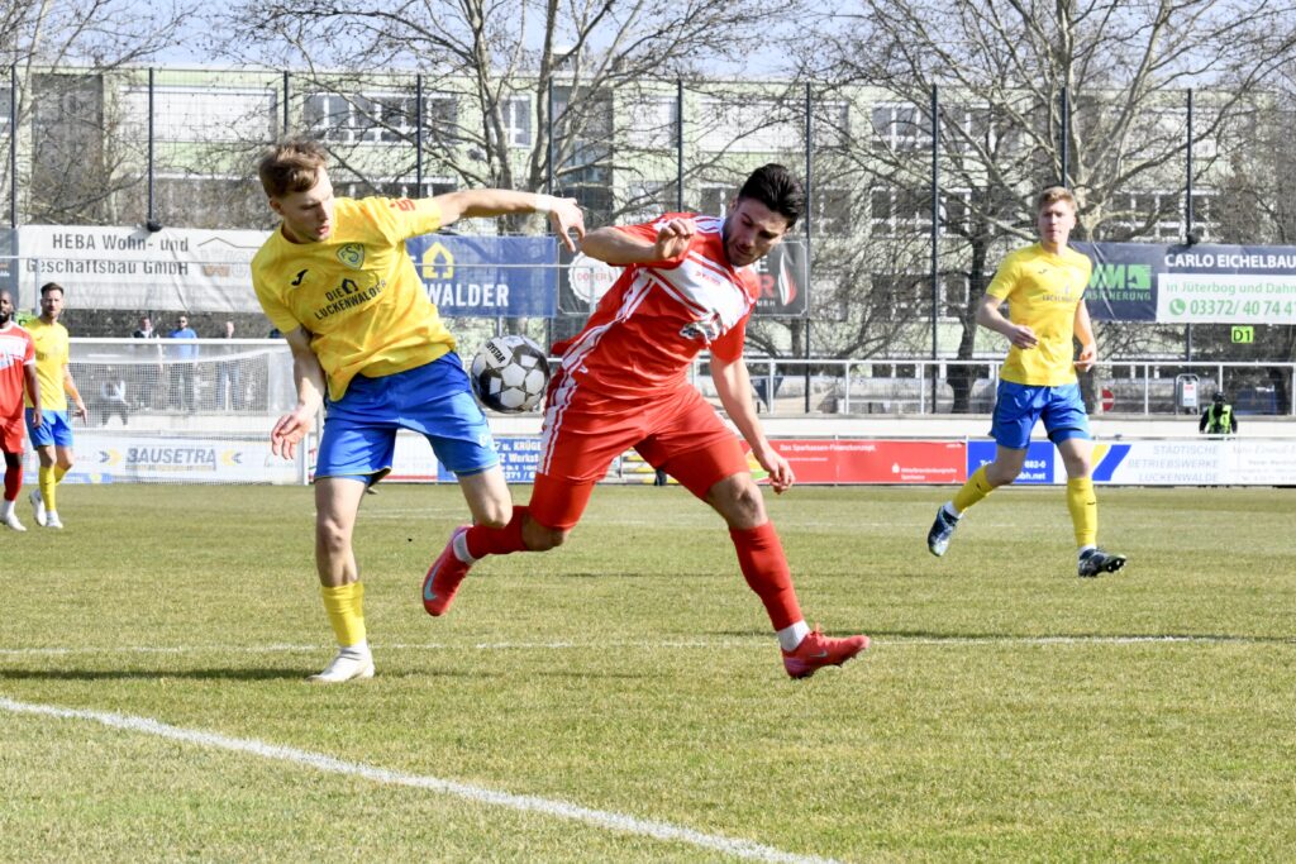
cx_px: 648
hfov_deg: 15.2
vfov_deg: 10.2
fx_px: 4860
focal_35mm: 135
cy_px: 432
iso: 8000
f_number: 20
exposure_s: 1/1600
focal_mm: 135
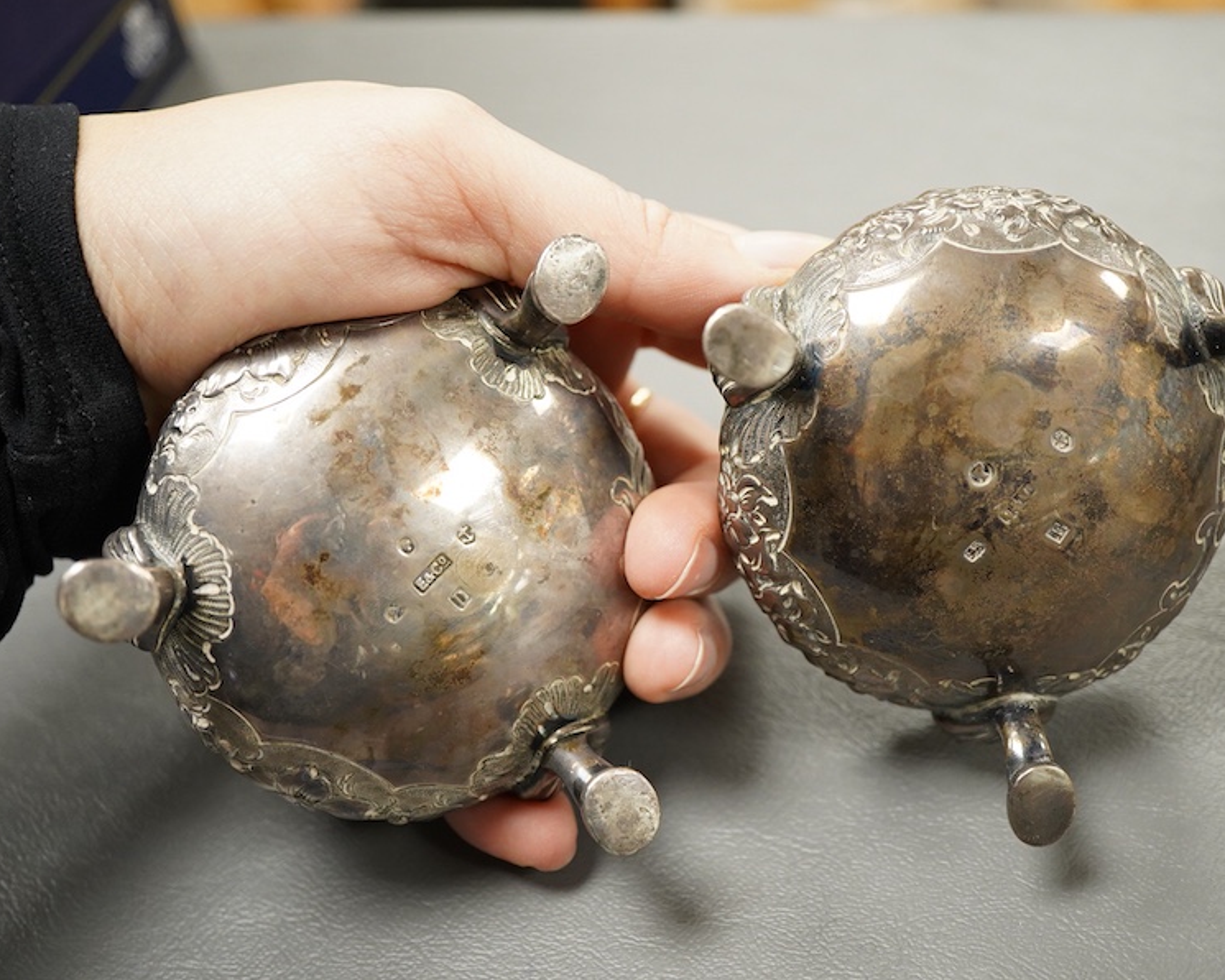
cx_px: 669
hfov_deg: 36.6
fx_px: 1849
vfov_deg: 29.7
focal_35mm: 51
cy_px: 490
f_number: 5.6
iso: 1600
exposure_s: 1/125
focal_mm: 30
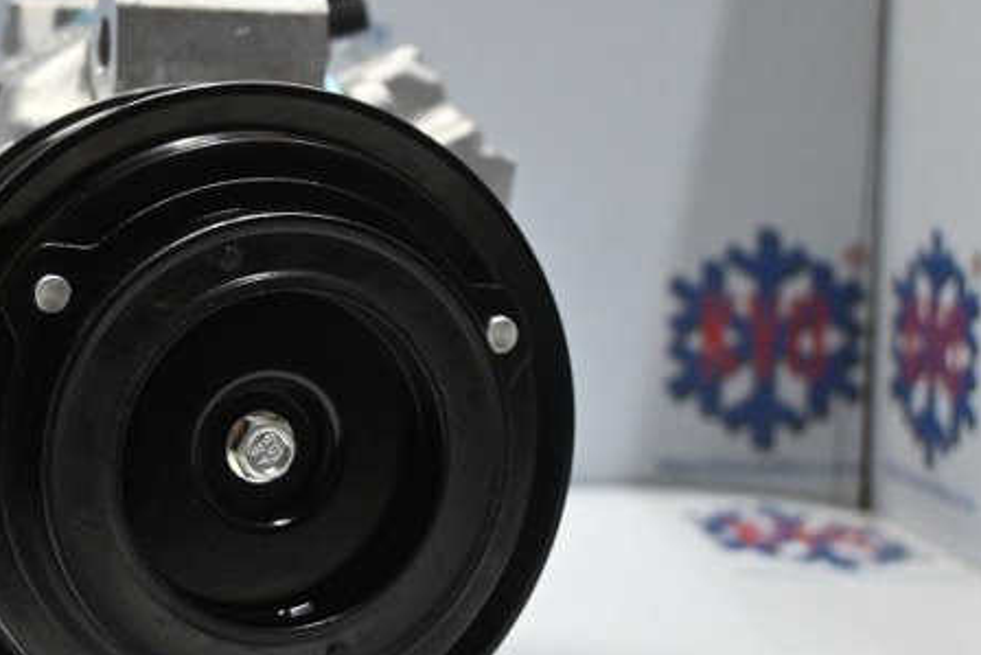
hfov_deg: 29.4
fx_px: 1823
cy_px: 260
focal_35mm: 67
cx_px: 186
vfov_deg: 20.3
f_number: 4.2
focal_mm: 25
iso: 1400
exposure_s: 1/125
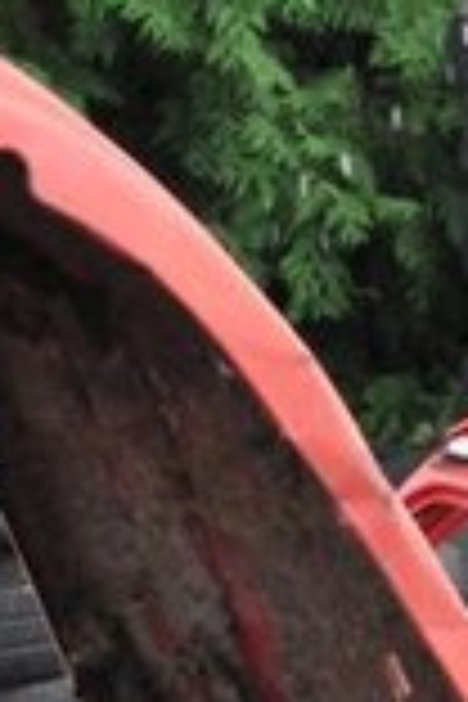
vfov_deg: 2.8
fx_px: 14097
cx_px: 101
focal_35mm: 723
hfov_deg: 1.9
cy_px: 961
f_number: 5.6
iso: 3200
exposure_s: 1/250
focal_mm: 116
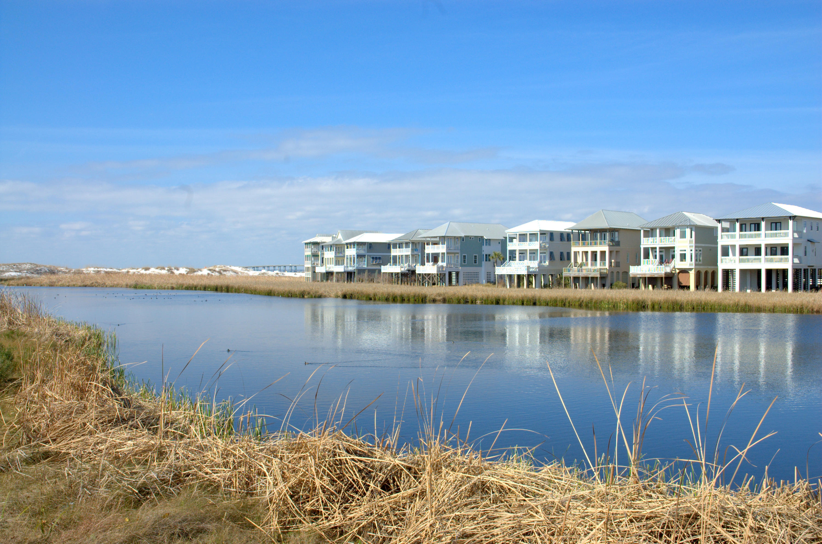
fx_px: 820
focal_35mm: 36
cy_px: 272
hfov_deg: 53.2
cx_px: 411
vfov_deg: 36.7
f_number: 10
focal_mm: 24
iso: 200
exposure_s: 1/400
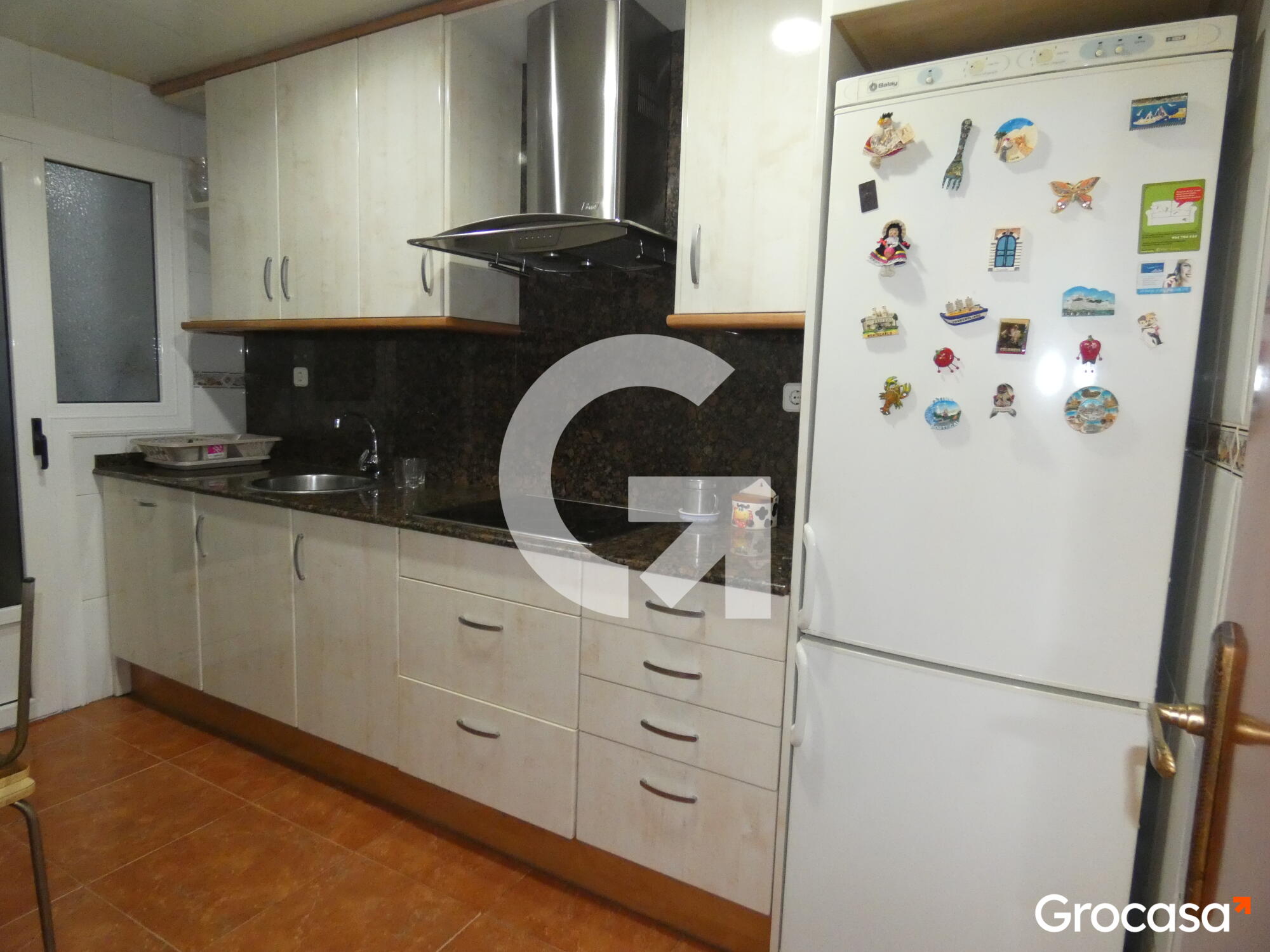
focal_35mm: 20
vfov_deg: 66.0
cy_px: 476
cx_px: 635
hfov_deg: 81.7
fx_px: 734
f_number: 2.8
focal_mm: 3.6
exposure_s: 1/60
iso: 800
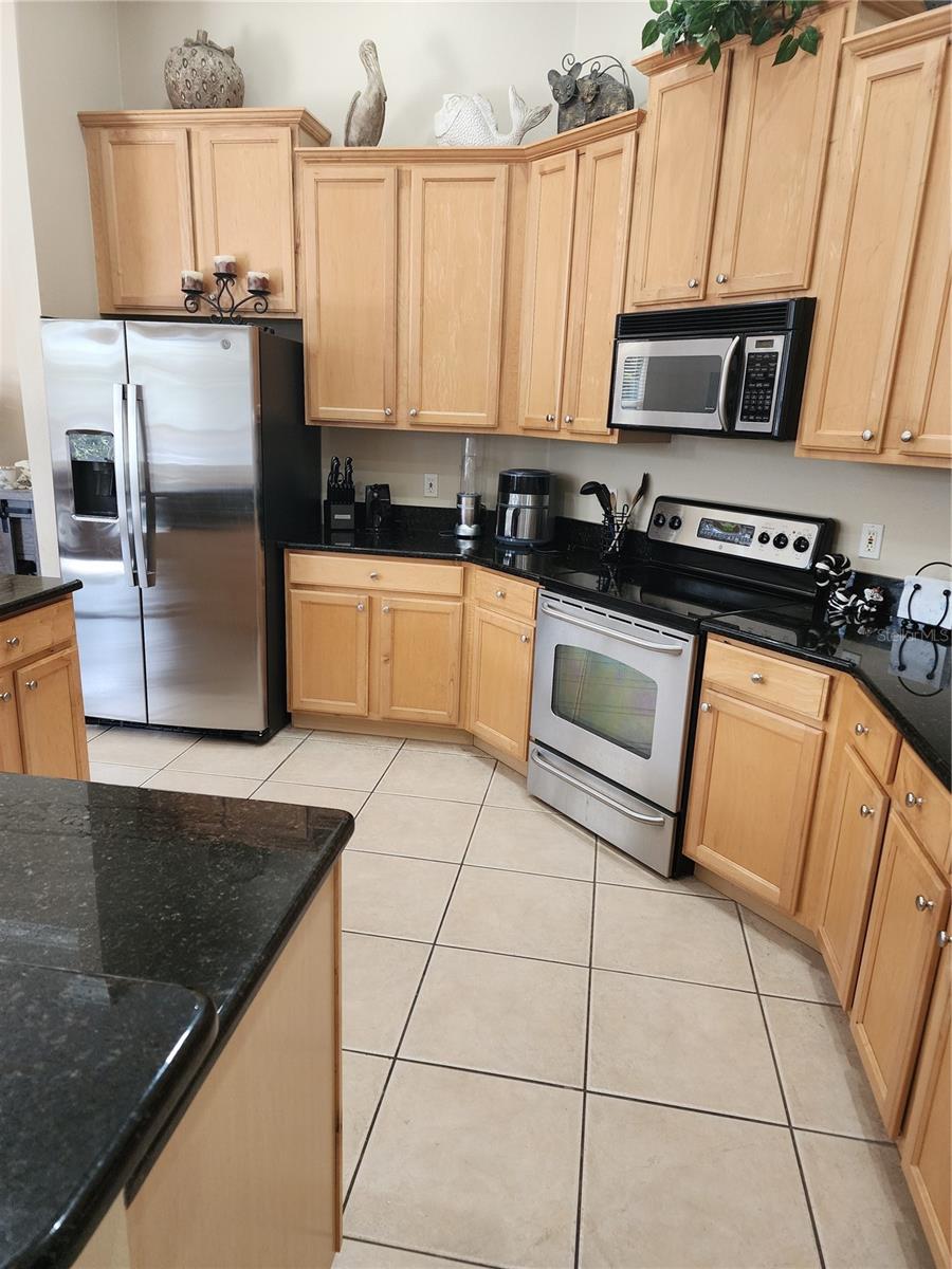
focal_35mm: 23
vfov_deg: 73.9
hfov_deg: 58.9
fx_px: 843
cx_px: 476
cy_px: 634
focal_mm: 6.4
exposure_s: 1/120
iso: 500
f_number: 1.8
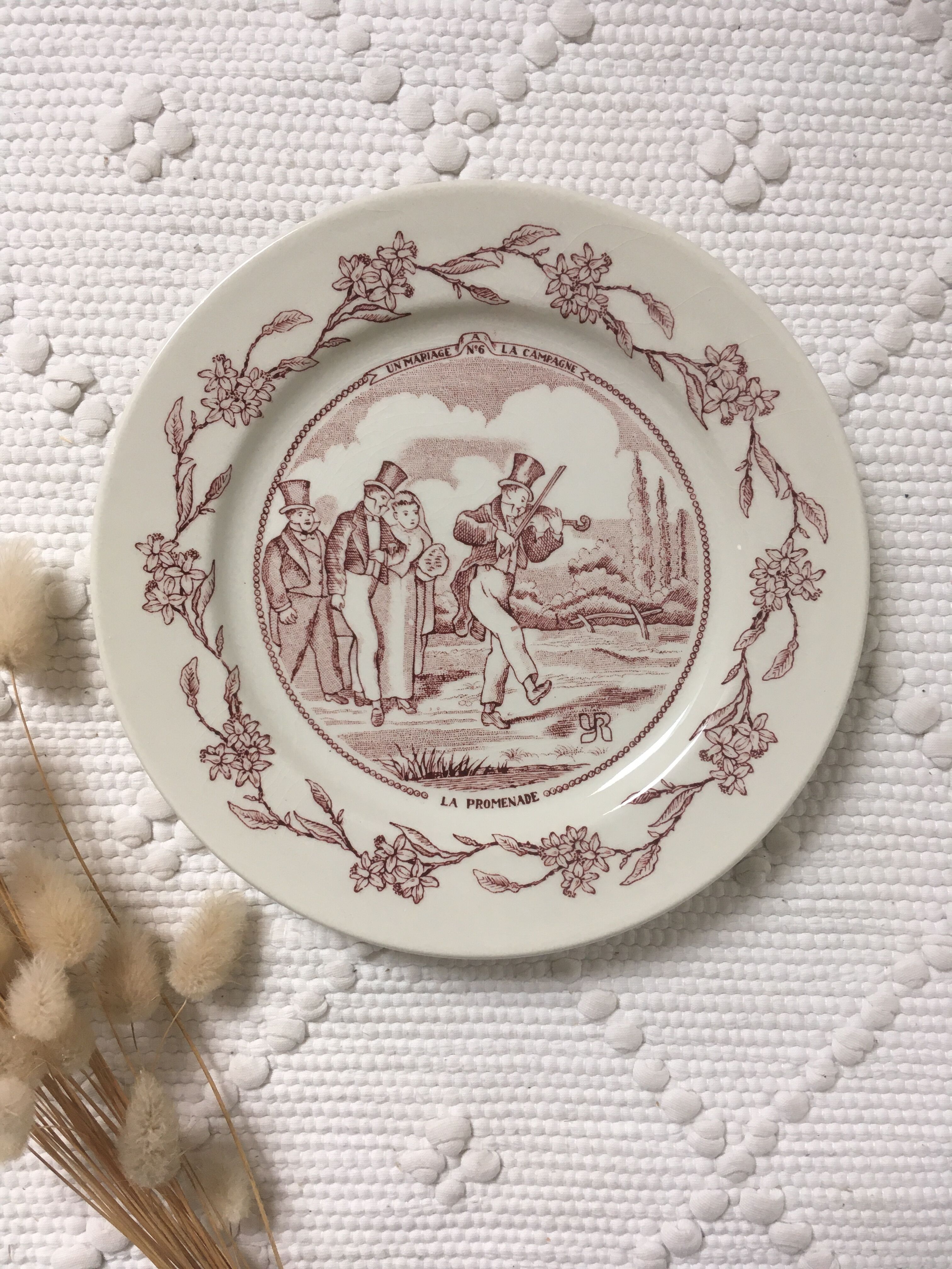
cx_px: 476
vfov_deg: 61.7
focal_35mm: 29
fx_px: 1063
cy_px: 634
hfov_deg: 48.2
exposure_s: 1/33
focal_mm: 4.15
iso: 32
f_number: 2.2
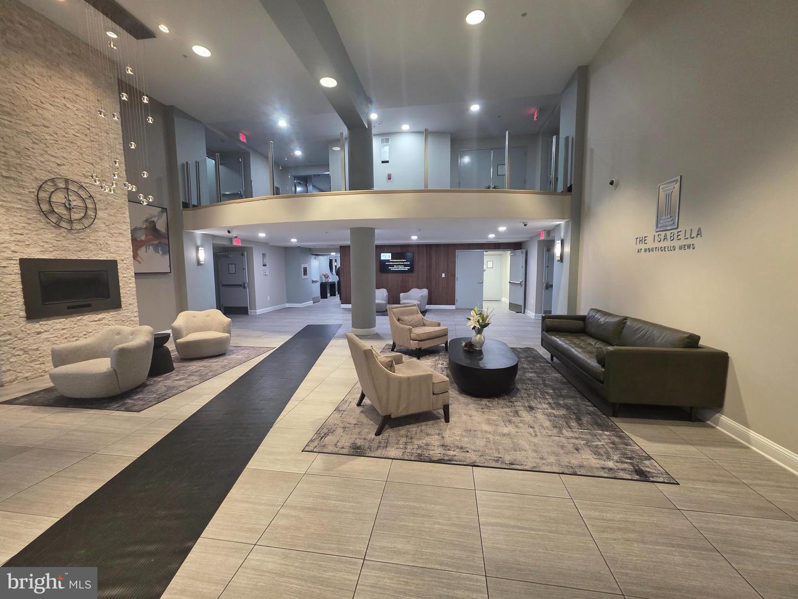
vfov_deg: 89.9
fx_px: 300
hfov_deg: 106.2
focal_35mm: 13
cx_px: 399
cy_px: 300
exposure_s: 1/60
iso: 400
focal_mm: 2.2
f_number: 1.9
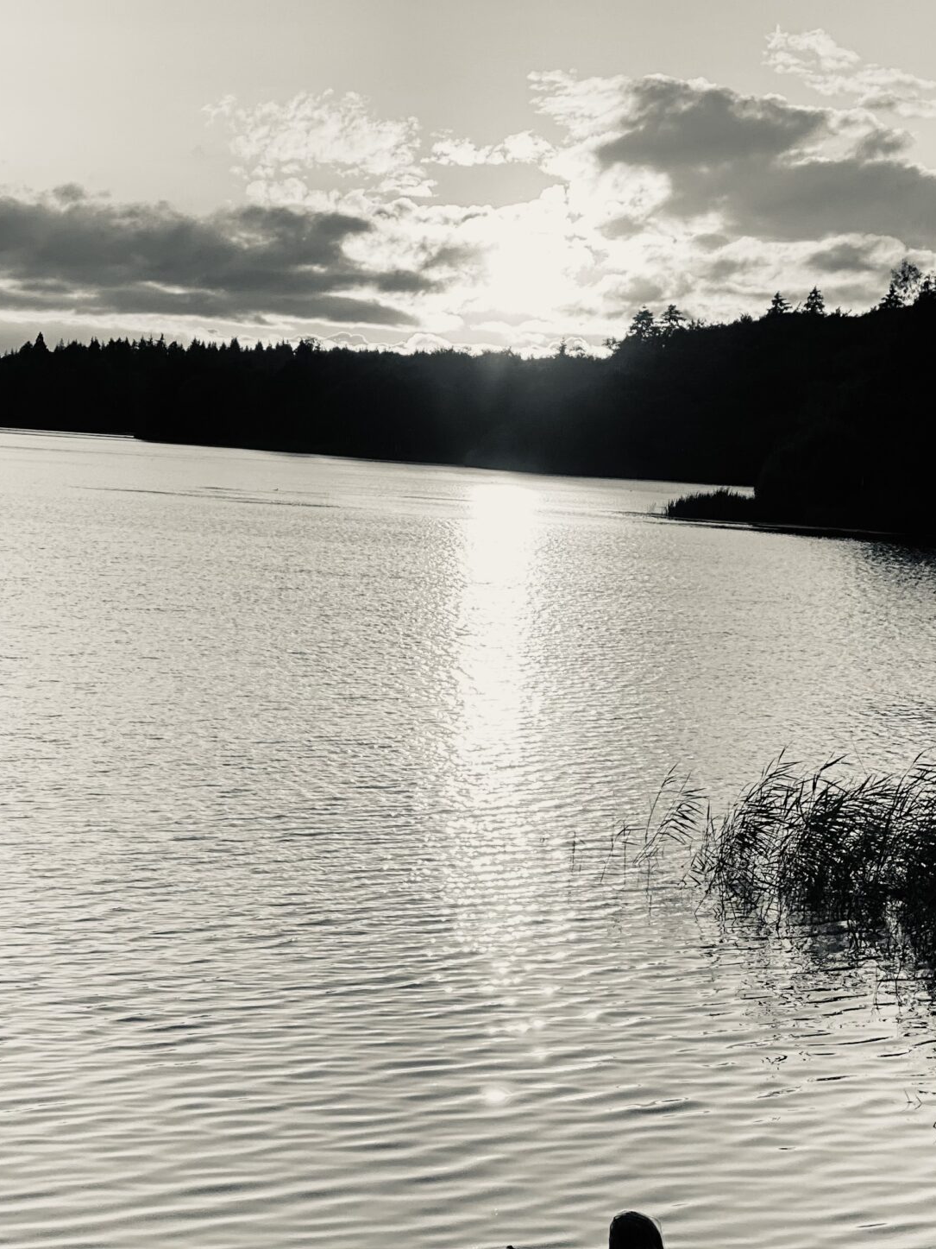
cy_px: 946
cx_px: 284
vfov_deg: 21.1
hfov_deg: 16.0
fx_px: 3317
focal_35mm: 92
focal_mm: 6
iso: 20
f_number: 2
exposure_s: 1/1170
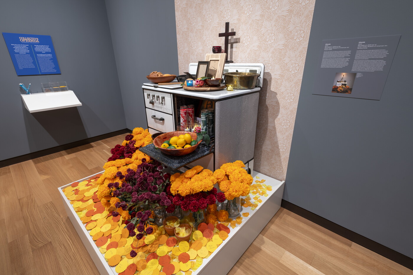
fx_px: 195
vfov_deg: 70.4
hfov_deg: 93.3
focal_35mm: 17
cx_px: 206
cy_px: 138
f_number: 11
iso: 64
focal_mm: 17
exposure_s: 5
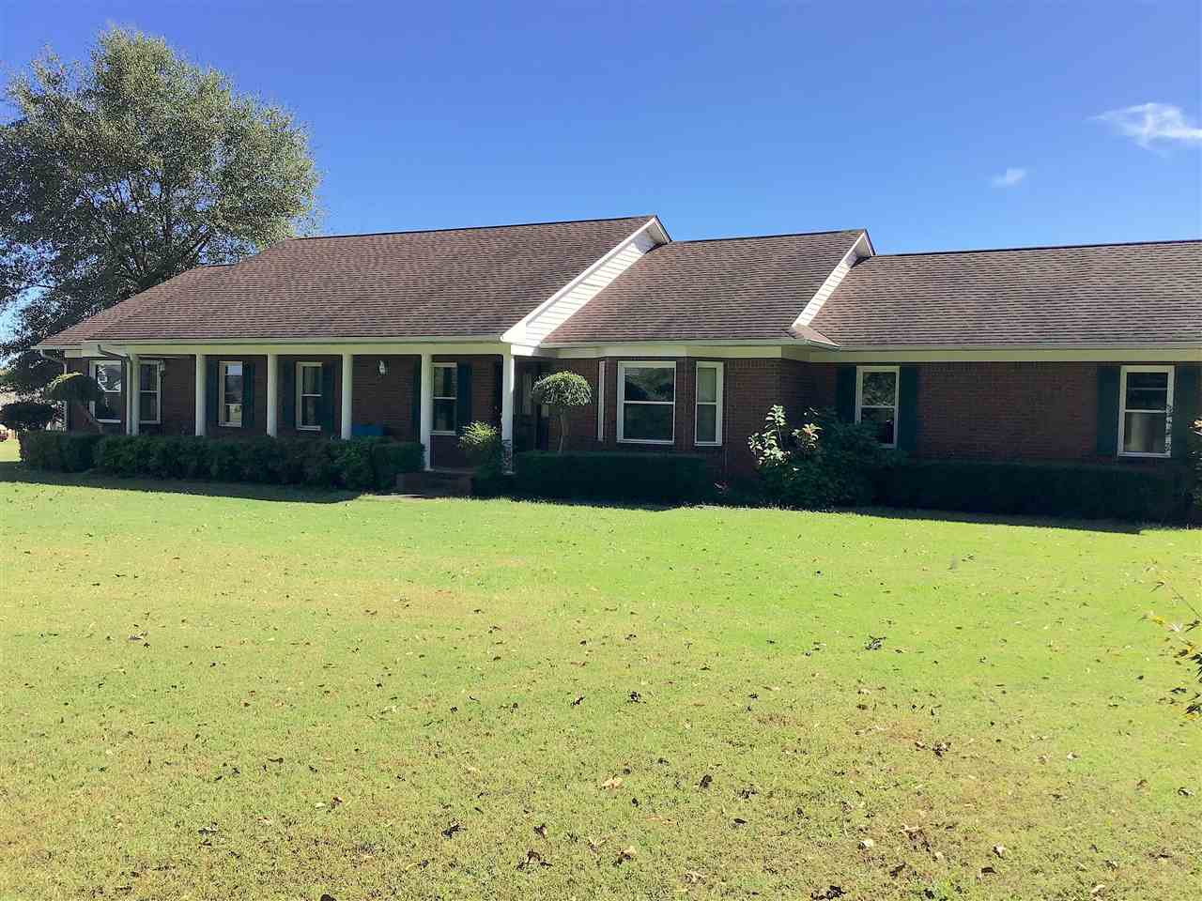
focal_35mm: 31
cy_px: 450
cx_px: 601
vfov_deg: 45.4
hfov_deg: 58.4
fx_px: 1076
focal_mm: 3.3
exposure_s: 1/926
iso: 25
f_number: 2.4
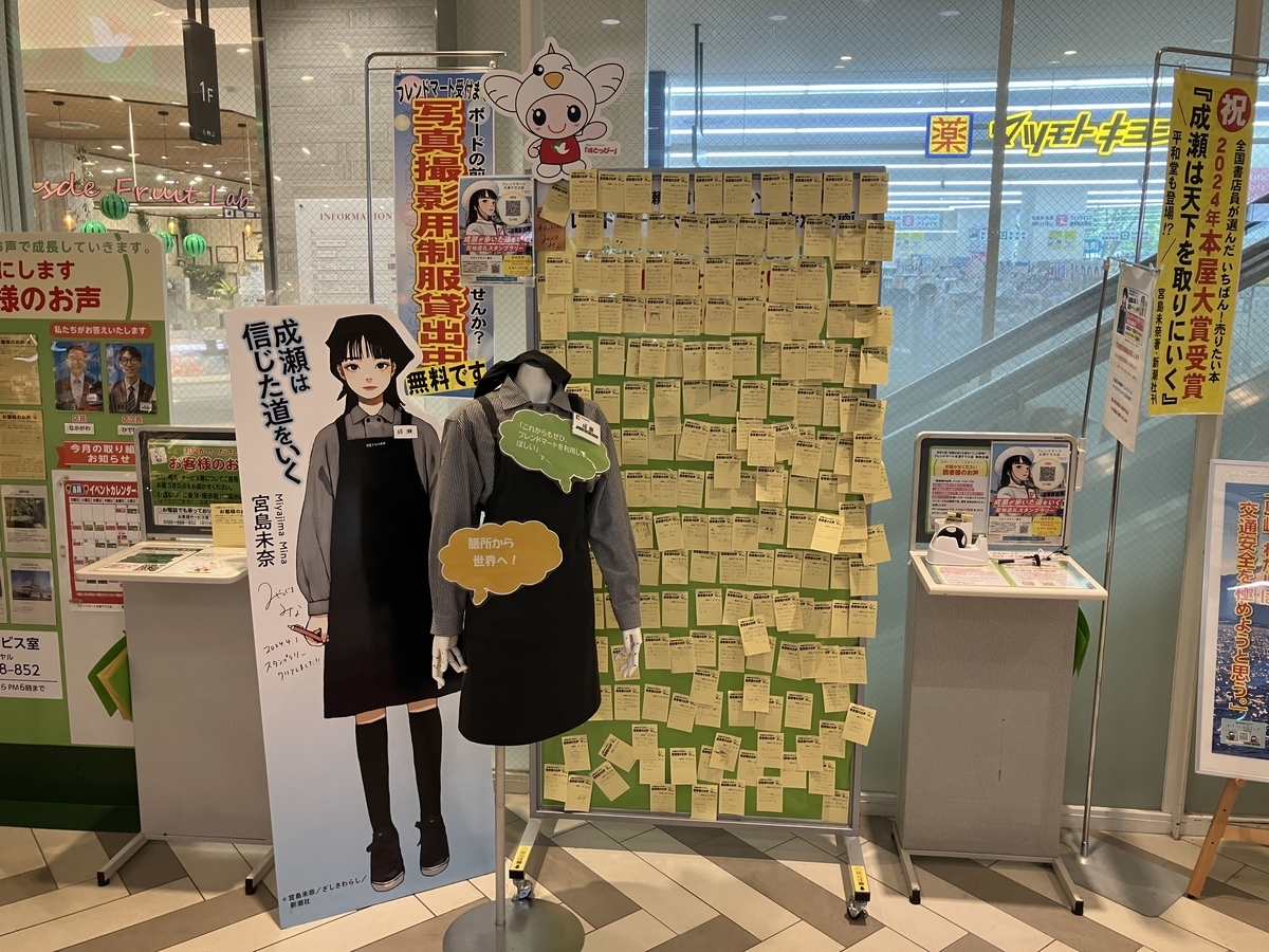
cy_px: 476
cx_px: 634
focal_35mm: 28
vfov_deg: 49.7
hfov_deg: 63.4
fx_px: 1026
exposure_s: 1/60
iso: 64
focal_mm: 3.99
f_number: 1.8
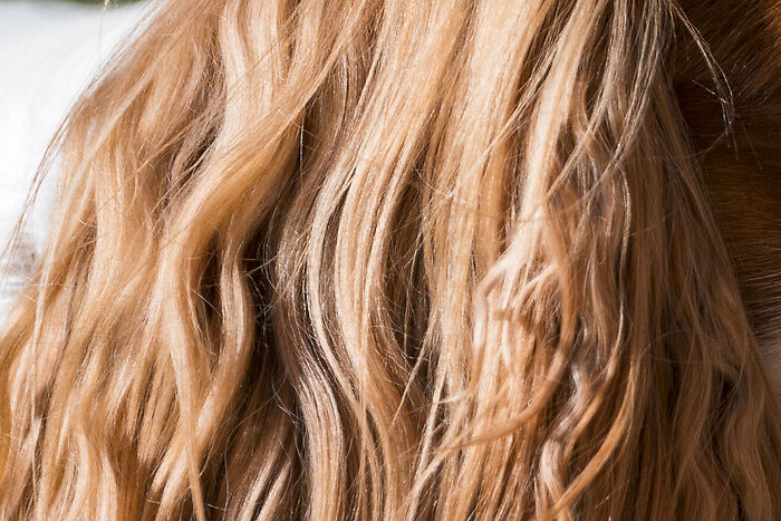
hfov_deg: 1.8
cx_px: 764
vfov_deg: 1.2
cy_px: 222
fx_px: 25429
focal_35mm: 1172
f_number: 5.6
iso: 320
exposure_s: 1/1600
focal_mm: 342
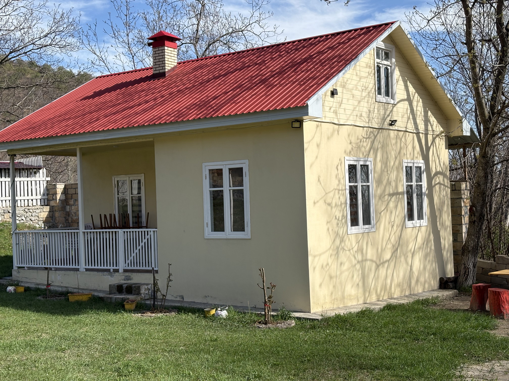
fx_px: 765
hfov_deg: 36.8
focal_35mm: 52
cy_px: 190
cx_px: 254
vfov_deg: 28.0
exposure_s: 1/2639
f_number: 1.6
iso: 32
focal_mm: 5.96
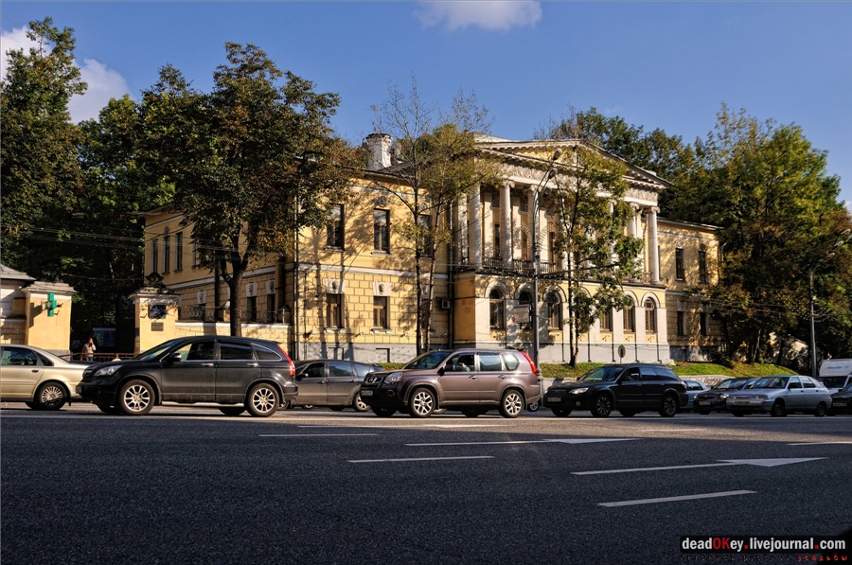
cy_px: 282
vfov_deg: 36.8
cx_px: 426
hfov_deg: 53.2
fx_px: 851
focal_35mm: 36
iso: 200
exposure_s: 1/640
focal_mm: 24
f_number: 8
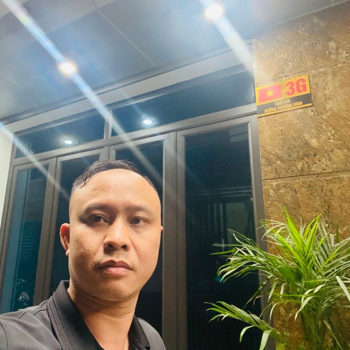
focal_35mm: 28
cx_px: 147
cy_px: 171
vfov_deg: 57.3
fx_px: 320
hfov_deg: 57.0
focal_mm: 2.71
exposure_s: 1/41
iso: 400
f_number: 2.2
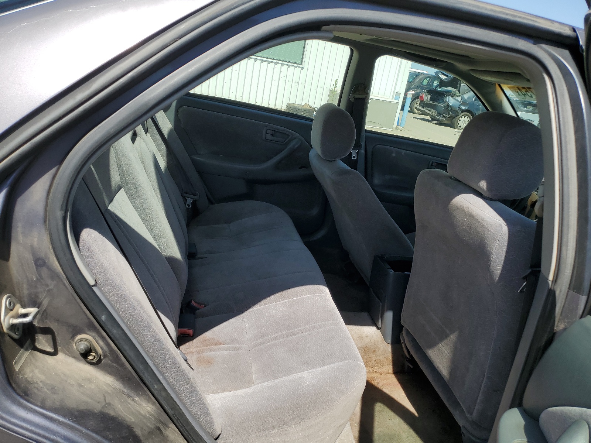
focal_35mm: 26
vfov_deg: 53.1
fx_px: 444
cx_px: 296
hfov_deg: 67.3
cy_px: 222
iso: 50
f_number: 1.5
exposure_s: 1/2500
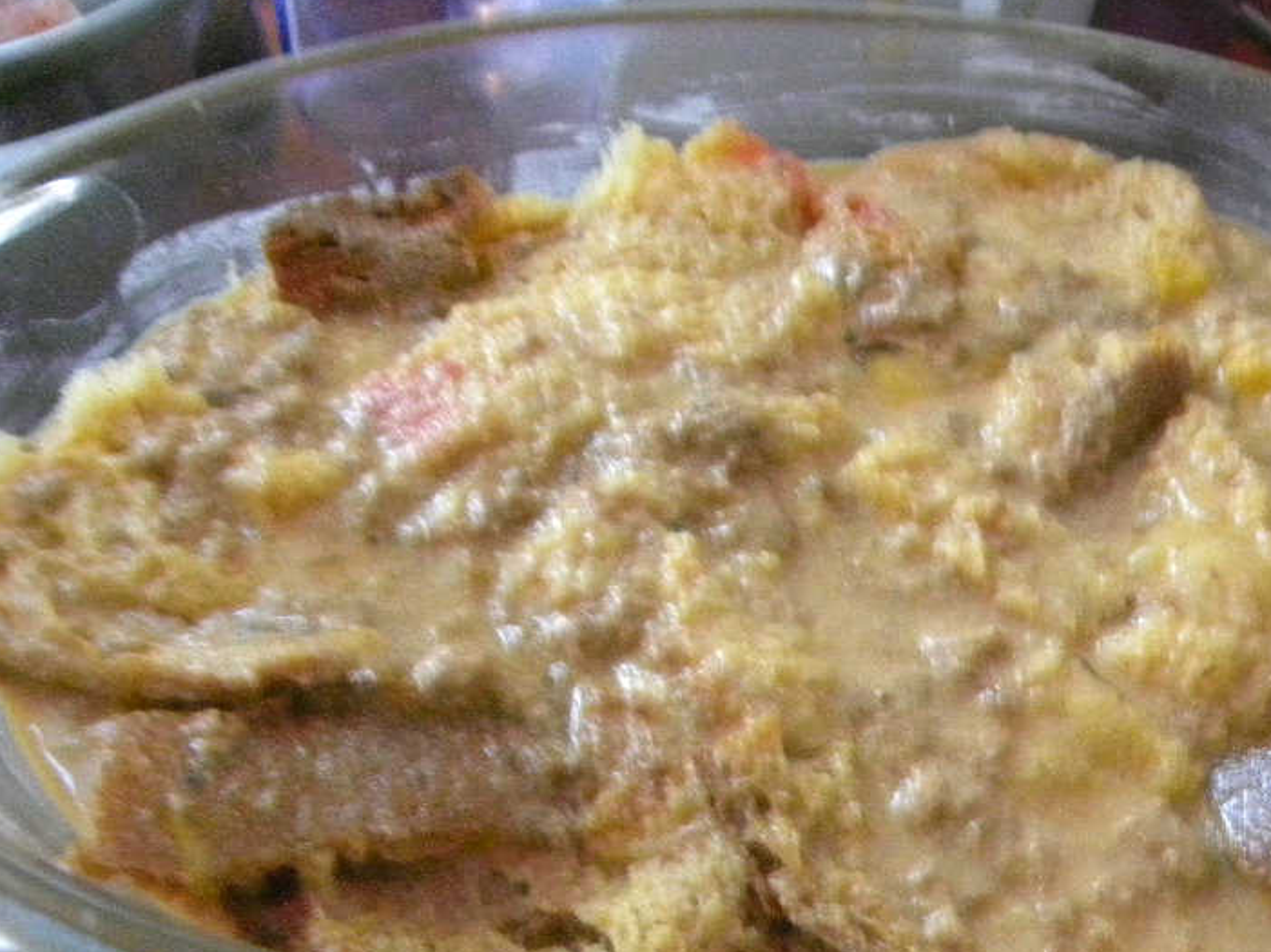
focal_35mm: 38
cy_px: 673
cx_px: 870
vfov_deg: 37.1
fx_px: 1395
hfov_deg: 48.0
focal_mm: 4.6
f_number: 2.8
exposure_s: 1/7.7
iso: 800
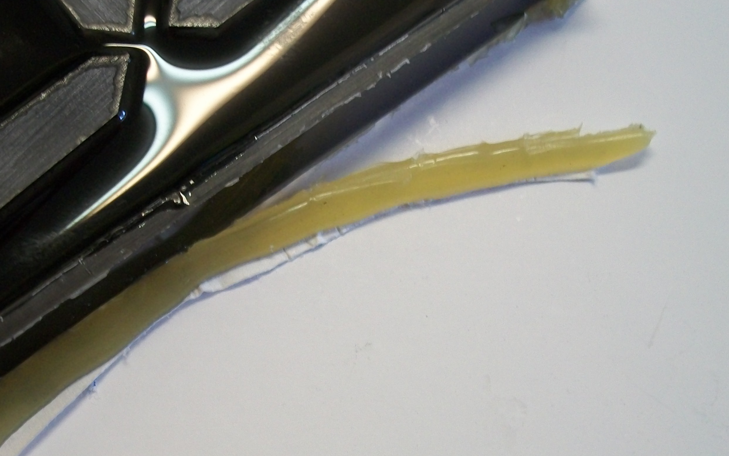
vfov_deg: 25.8
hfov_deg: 40.0
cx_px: 274
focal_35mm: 50
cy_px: 282
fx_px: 993
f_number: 2.9
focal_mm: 5.7
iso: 160
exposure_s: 1/40
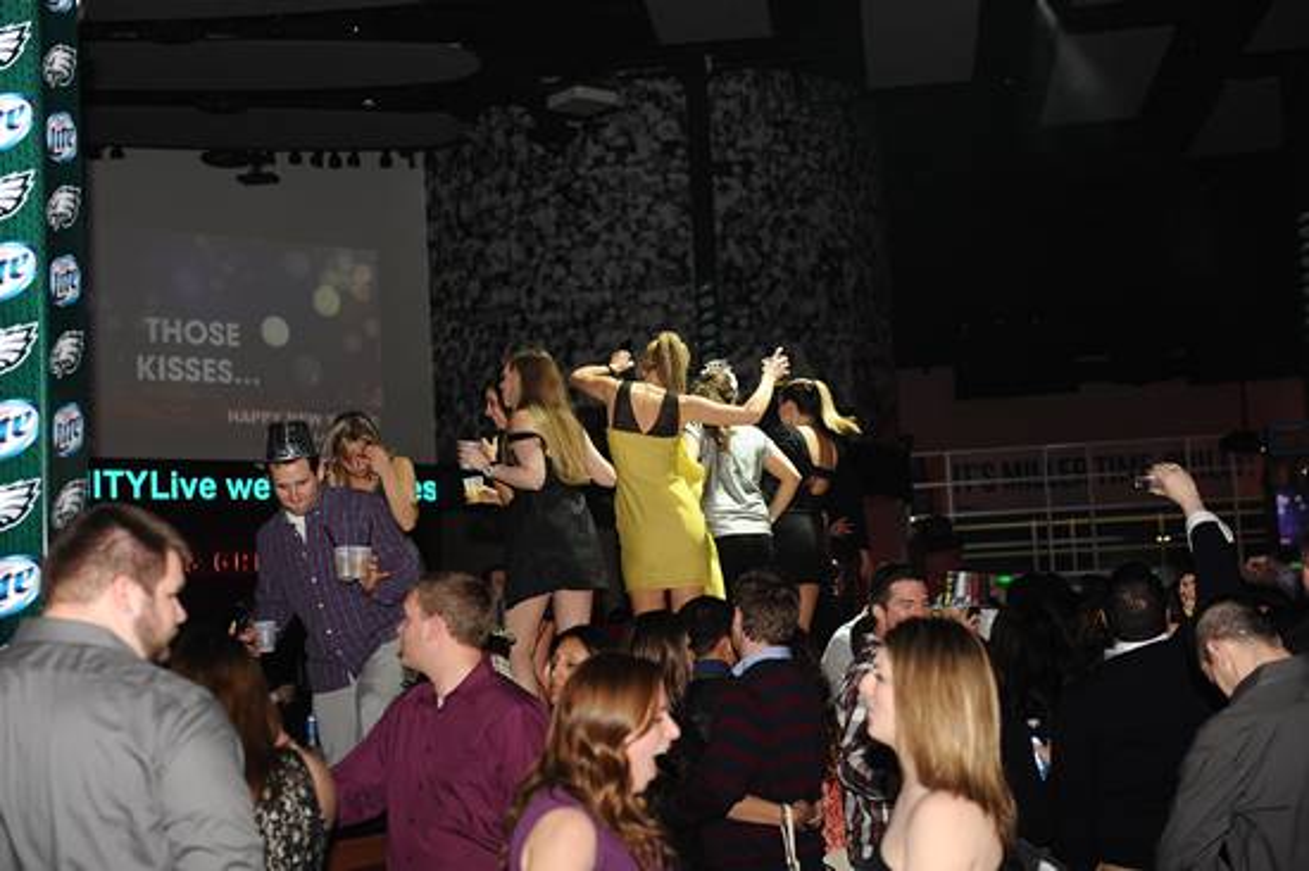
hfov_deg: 35.7
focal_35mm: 56
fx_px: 2035
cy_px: 436
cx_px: 654
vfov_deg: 24.2
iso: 800
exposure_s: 1/250
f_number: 3.3
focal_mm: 56
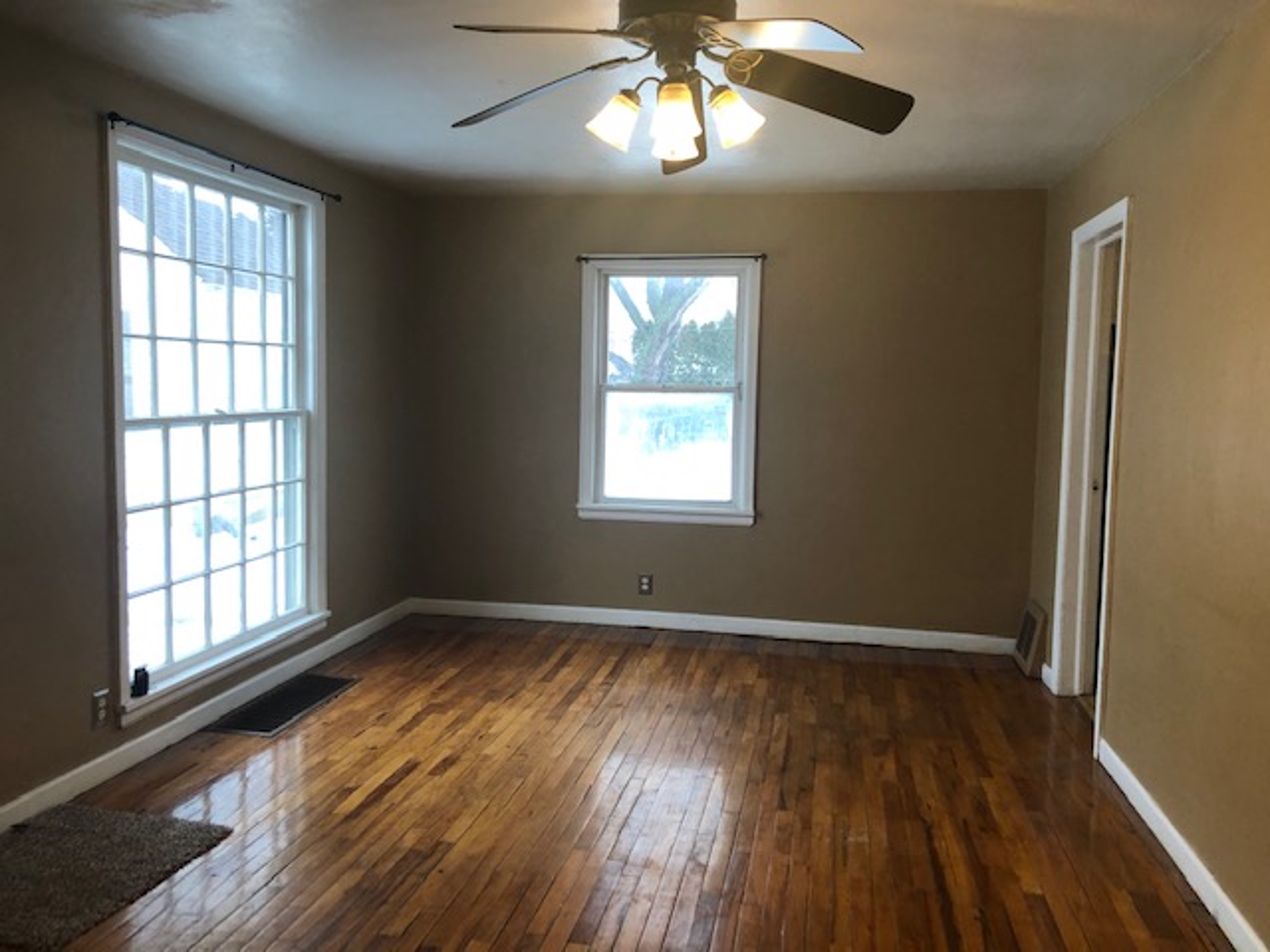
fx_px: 1027
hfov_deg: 63.4
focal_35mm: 28
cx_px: 635
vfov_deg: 49.7
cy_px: 476
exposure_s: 1/30
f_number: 1.8
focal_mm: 3.99
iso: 32
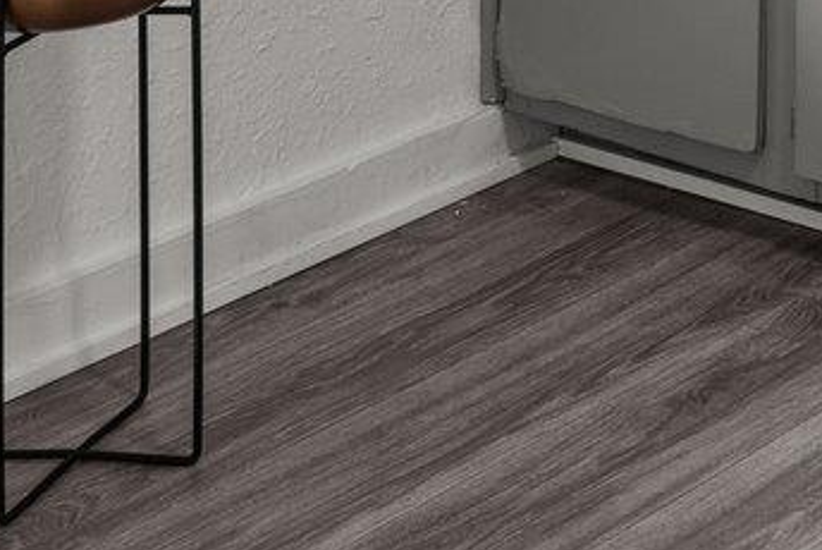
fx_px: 2582
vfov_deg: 10.0
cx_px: 1479
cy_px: -919
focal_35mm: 113
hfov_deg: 15.5
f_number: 9
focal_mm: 19
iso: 320
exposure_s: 1/5
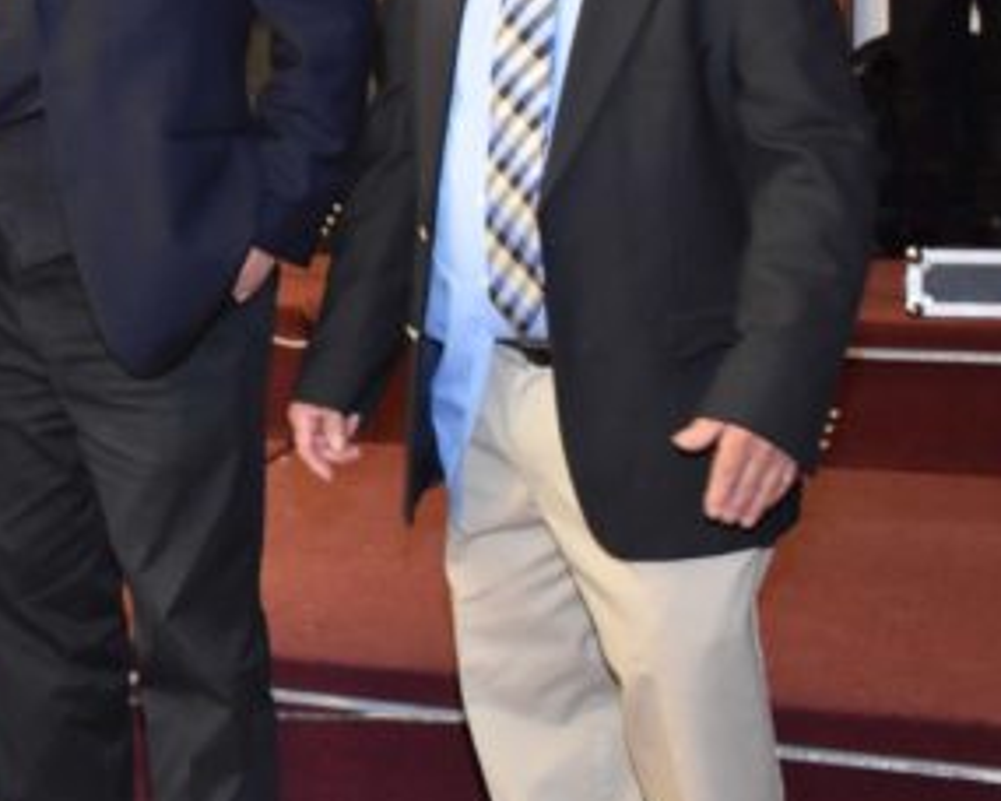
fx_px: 2585
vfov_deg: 17.5
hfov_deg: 20.5
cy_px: 207
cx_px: -204
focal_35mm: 87
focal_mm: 23
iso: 2500
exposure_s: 1/60
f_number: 4
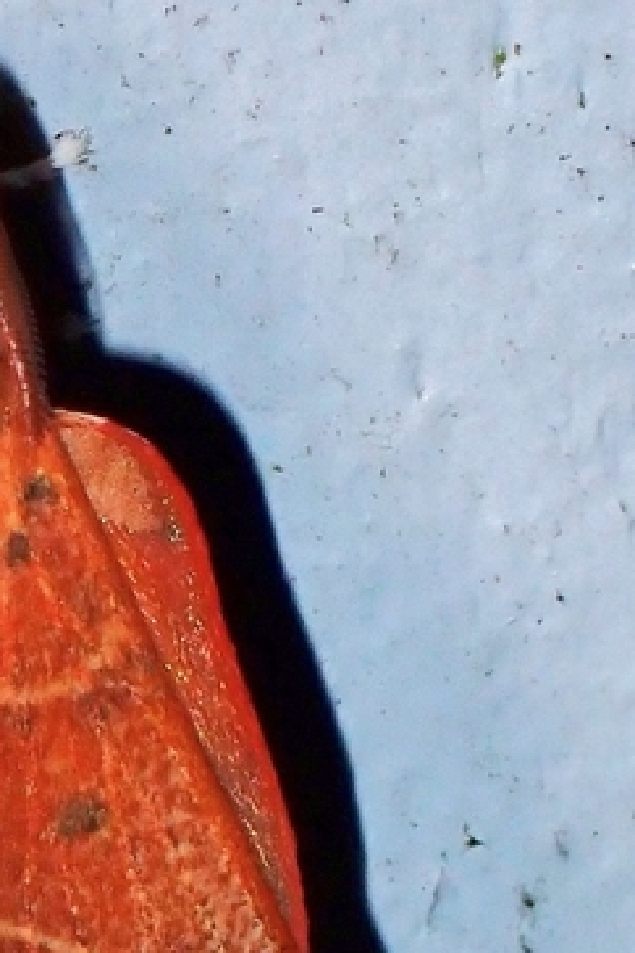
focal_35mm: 248
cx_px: -210
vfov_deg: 8.3
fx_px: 6561
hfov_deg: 5.5
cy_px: 557
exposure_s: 1/200
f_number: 6.3
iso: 200
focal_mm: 18
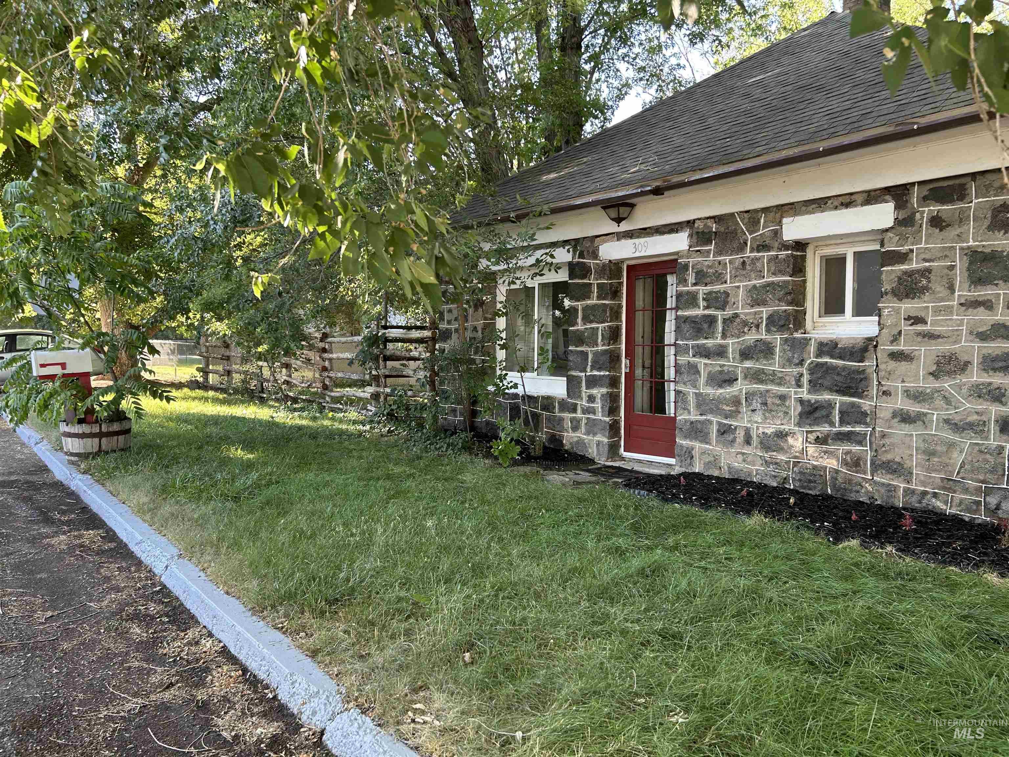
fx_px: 758
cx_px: 504
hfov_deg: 67.3
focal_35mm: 26
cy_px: 378
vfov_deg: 53.1
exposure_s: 1/146
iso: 64
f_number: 1.5
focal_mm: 5.7
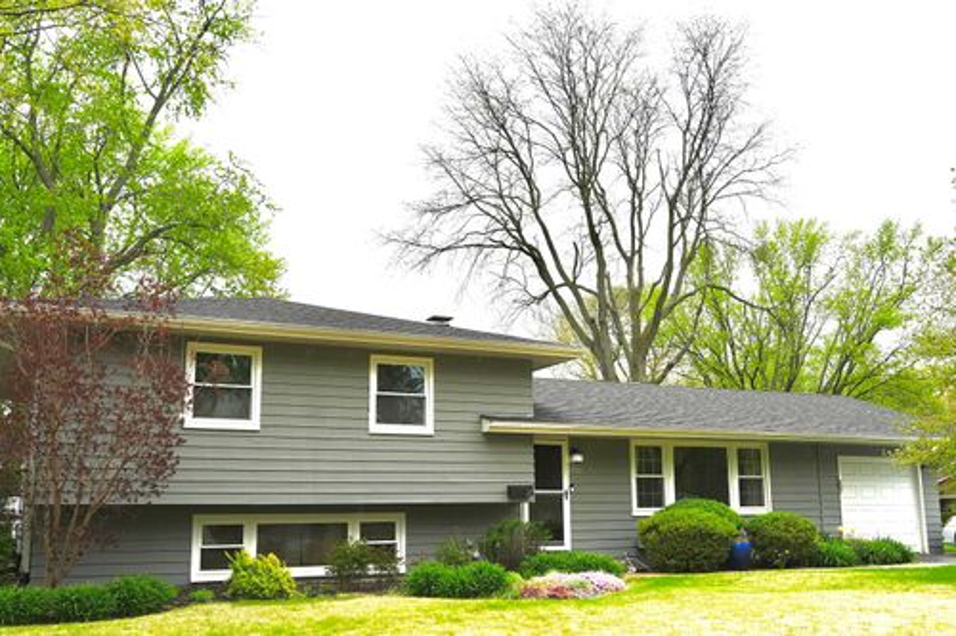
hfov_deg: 61.9
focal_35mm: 30
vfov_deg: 43.6
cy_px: 318
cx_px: 478
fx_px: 796
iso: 100
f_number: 5
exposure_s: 1/200
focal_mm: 30
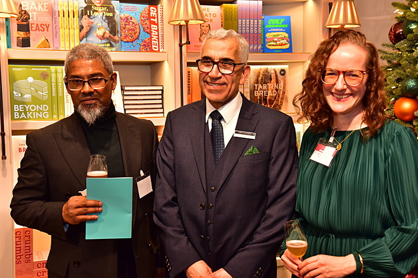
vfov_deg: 26.0
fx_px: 604
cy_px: 139
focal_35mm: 52
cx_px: 209
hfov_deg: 38.2
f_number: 5
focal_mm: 52
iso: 1600
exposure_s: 1/50
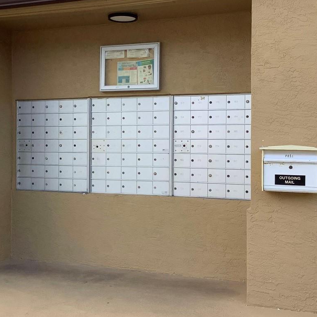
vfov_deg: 30.0
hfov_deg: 29.5
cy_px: 145
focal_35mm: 57
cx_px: 71
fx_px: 591
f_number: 2.4
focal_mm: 3.3
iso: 25
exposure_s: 1/345
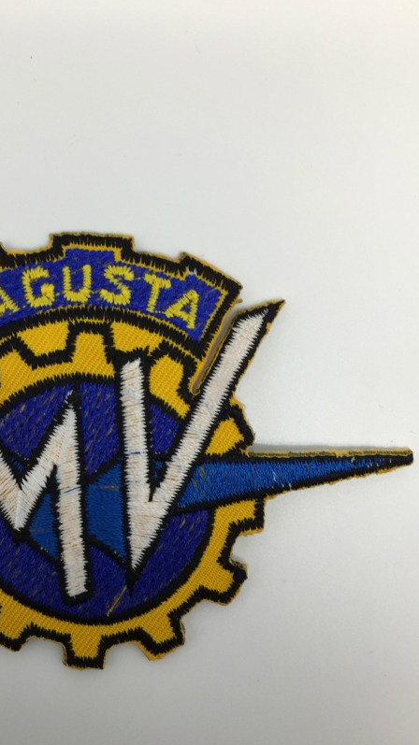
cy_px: 434
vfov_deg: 53.8
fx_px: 731
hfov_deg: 31.4
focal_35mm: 37
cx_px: 103
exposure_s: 1/100
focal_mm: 4.15
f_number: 2.2
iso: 40
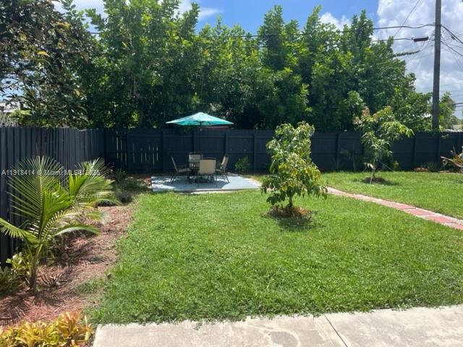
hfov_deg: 67.3
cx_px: 232
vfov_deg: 53.1
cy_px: 174
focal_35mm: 26
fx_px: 348
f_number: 1.6
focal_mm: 4.2
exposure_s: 1/1916
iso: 32
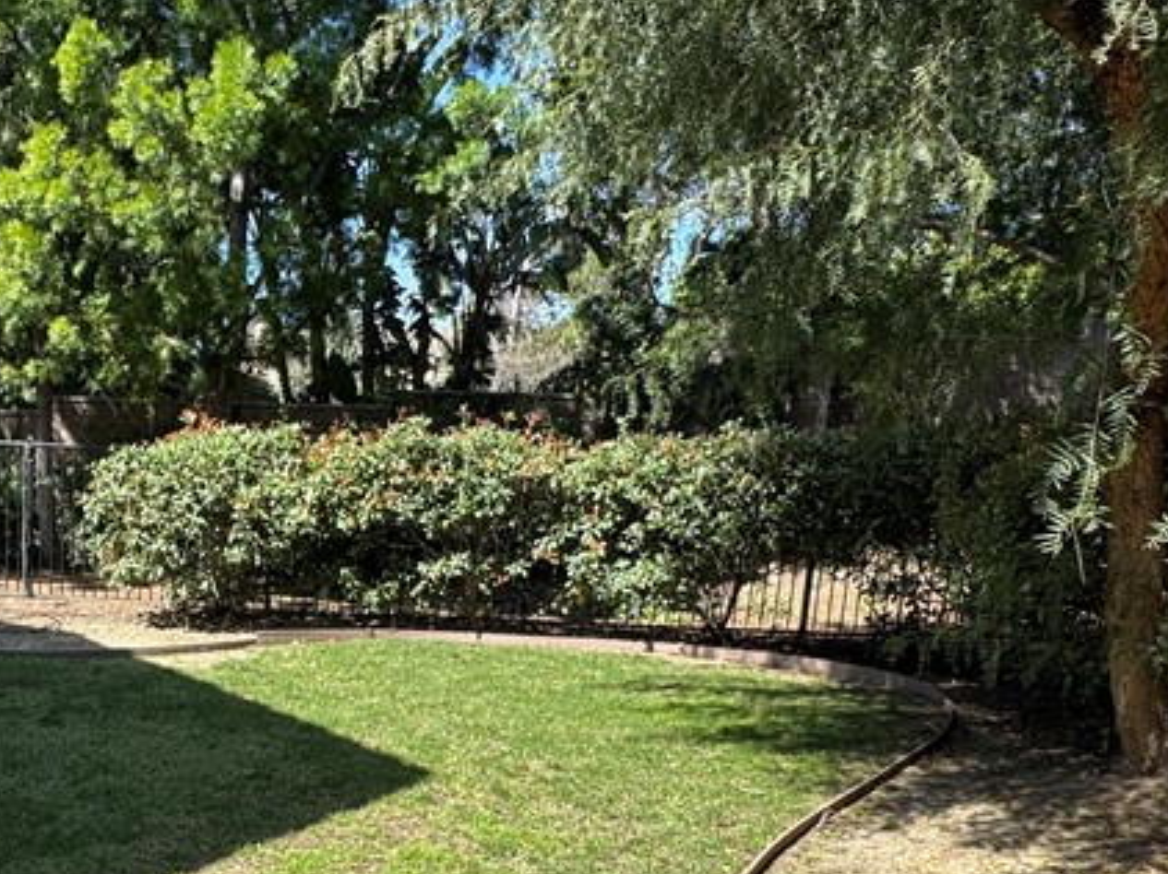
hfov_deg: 50.5
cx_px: 221
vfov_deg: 40.5
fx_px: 1147
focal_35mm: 34
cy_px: 661
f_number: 2.2
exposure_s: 1/266
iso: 40
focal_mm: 2.22
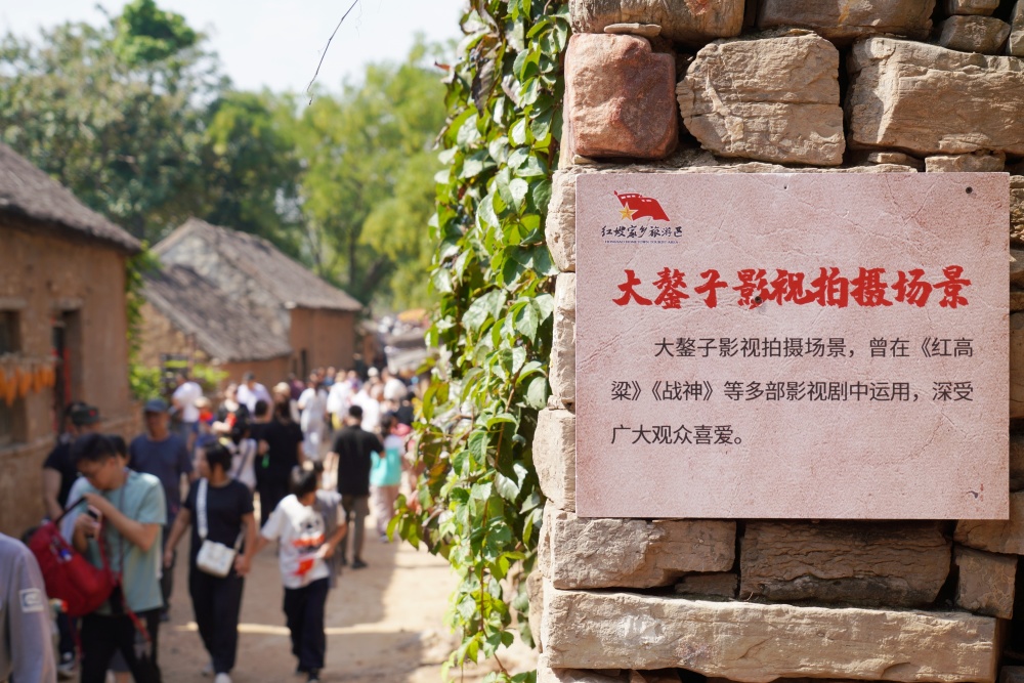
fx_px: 1735
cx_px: 512
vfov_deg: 22.3
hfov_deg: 32.9
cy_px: 342
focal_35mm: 61
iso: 100
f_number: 7.1
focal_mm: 61
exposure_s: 1/160
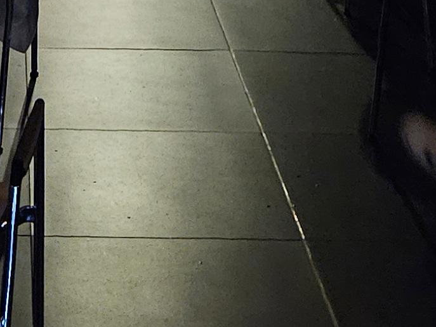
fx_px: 1687
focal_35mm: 134
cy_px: -396
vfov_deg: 10.0
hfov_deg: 14.6
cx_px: 36
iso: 1600
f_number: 1.8
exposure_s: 1/25
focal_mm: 5.4
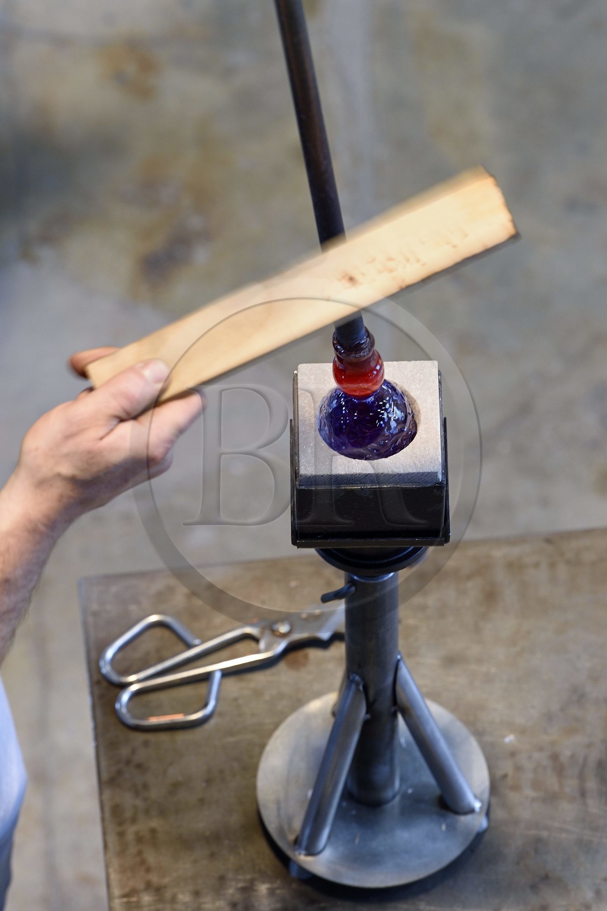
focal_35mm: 200
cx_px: 304
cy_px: 456
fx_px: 5058
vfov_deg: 10.3
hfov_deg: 6.9
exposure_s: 1/30
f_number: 5.6
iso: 800
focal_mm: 200
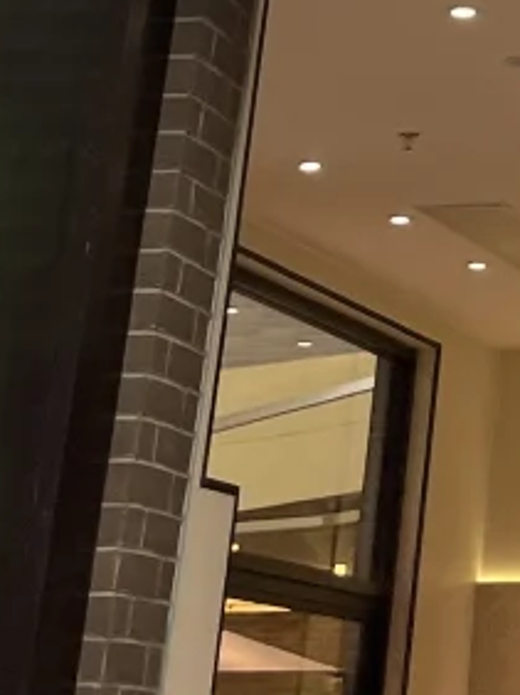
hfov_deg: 10.5
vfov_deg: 13.1
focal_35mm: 133
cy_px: -636
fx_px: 2668
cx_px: 939
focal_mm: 5.1
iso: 50
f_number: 1.6
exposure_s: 1/483
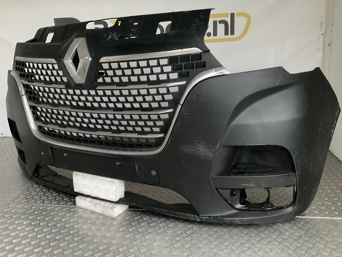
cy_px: 128
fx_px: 287
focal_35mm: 29
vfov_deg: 48.2
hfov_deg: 61.7
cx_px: 171
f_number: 1.8
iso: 500
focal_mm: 3
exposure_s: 1/25
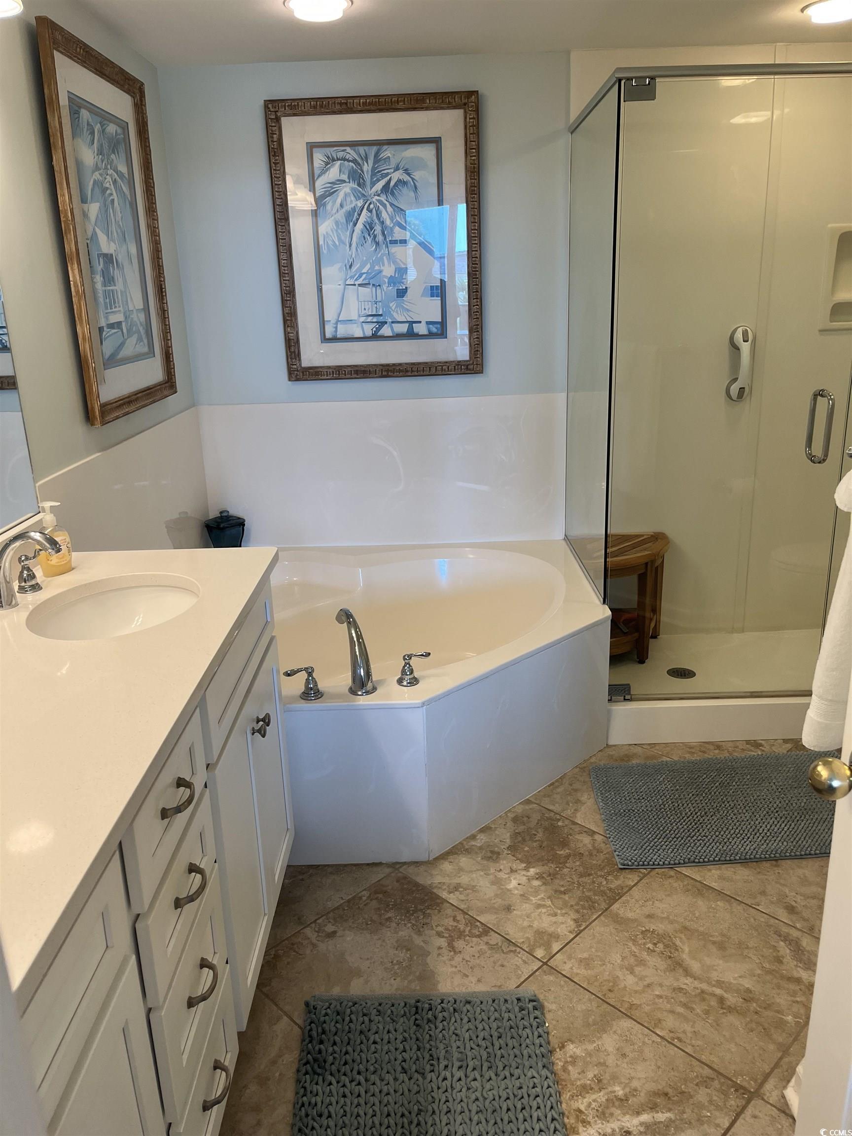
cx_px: 426
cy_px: 568
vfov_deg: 67.3
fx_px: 853
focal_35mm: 26
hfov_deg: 53.1
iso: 100
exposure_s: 1/120
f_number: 1.6
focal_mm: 5.1
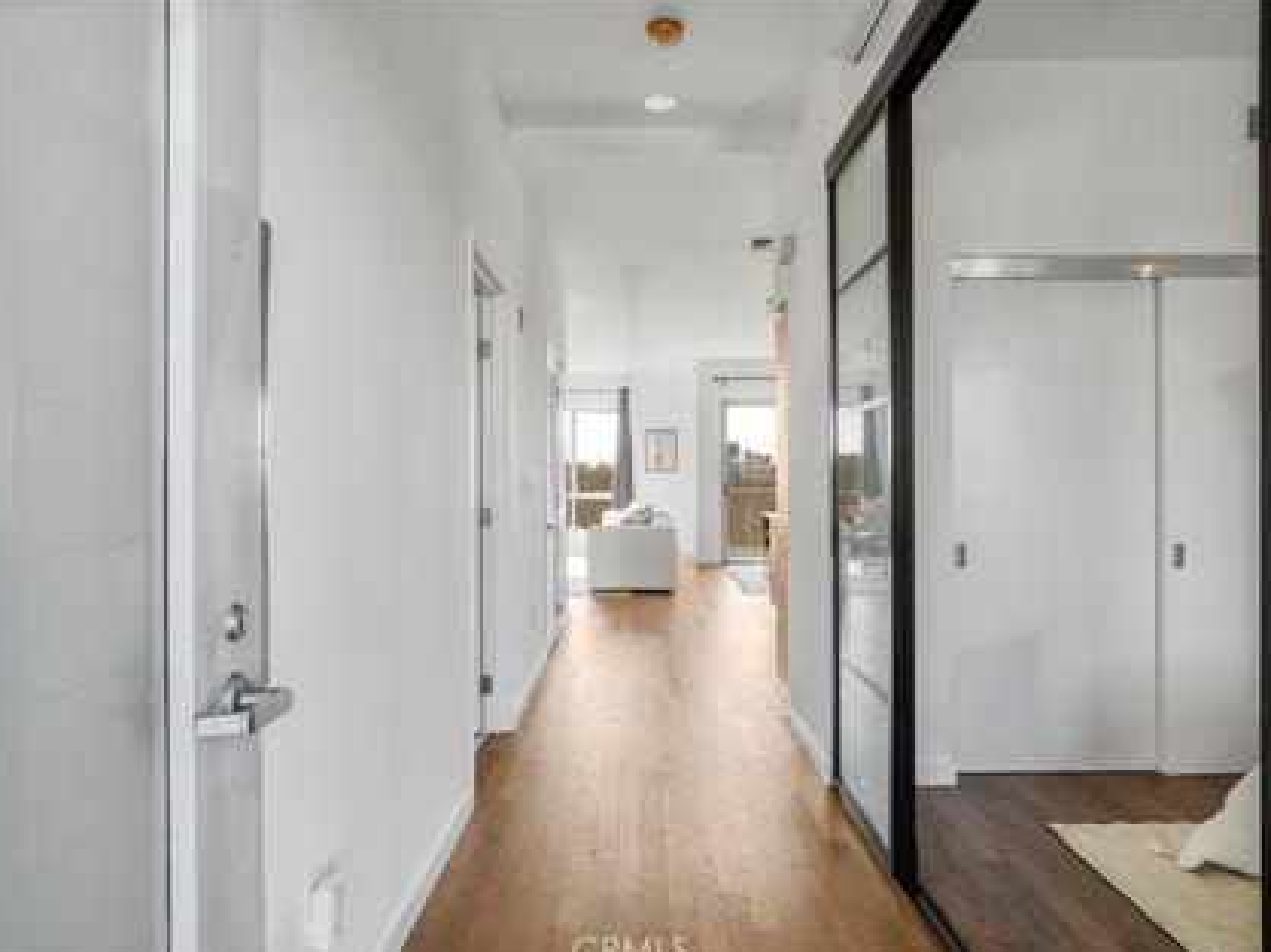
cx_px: 645
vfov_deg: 62.1
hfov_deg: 77.6
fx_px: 791
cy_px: 484
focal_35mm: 22
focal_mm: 13
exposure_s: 1/25
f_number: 8
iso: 400
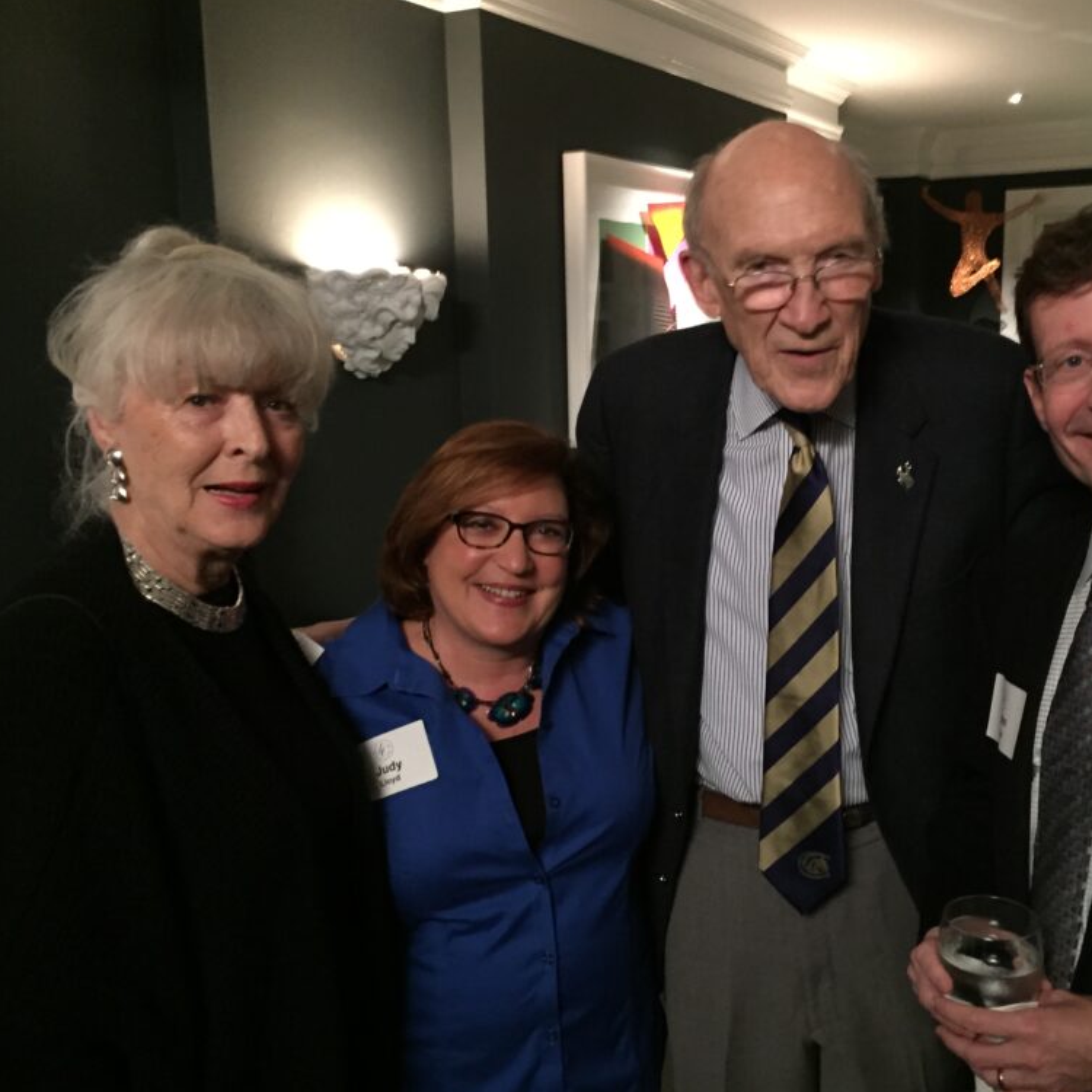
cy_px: 546
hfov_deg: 46.8
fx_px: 1249
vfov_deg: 47.2
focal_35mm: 35
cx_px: 686
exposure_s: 1/15
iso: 500
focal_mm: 4.15
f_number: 2.2
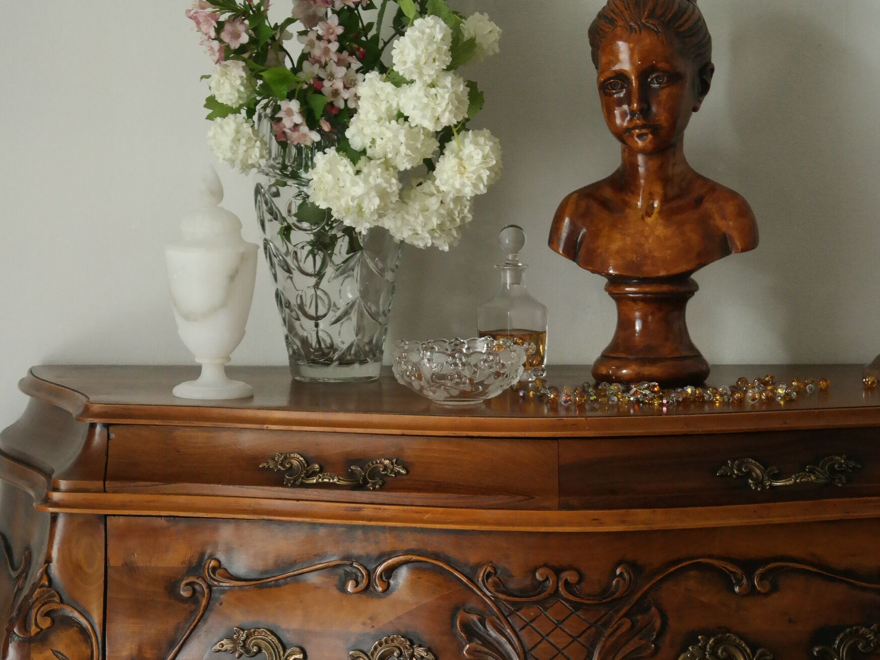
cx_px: 399
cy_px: 604
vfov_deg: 11.7
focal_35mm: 126
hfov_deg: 15.6
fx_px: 3202
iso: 1600
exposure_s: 1/50
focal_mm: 50
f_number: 5.6
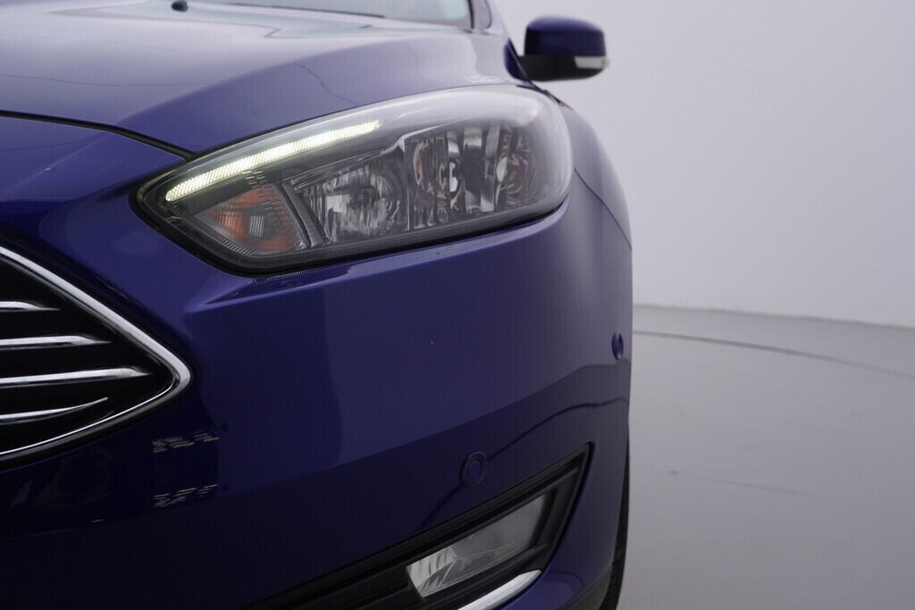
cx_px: 458
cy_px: 305
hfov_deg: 53.1
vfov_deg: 36.9
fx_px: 915
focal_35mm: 36
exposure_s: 1/100
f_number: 4.5
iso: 125
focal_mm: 24
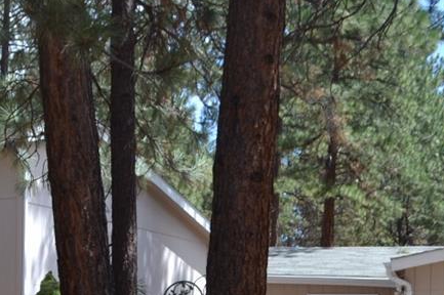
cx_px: -19
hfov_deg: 19.0
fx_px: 1282
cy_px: 418
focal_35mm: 104
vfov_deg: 12.6
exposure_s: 1/160
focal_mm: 20
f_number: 6.3
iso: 100
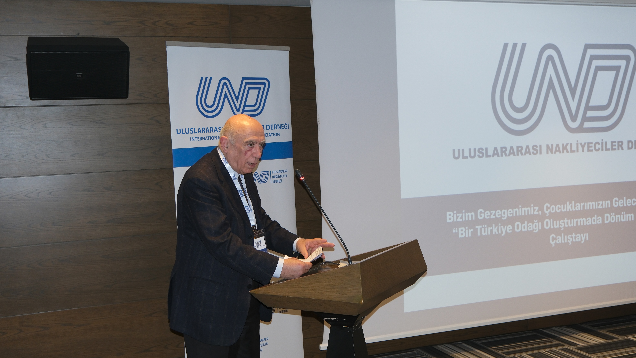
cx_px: 318
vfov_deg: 27.7
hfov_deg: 47.4
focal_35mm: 43
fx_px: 725
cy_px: 197
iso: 800
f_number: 4
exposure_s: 1/60
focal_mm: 27.5
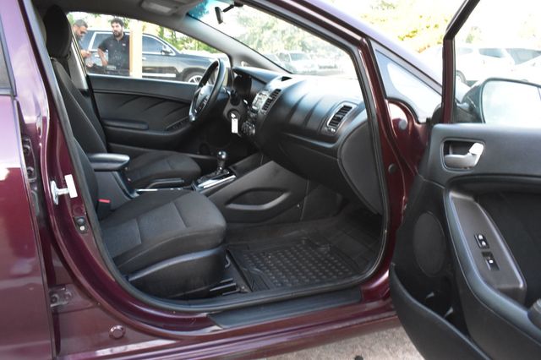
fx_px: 406
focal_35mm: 27
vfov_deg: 47.9
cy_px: 180
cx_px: 270
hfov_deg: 67.4
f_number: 8
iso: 2500
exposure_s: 1/80
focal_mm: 18
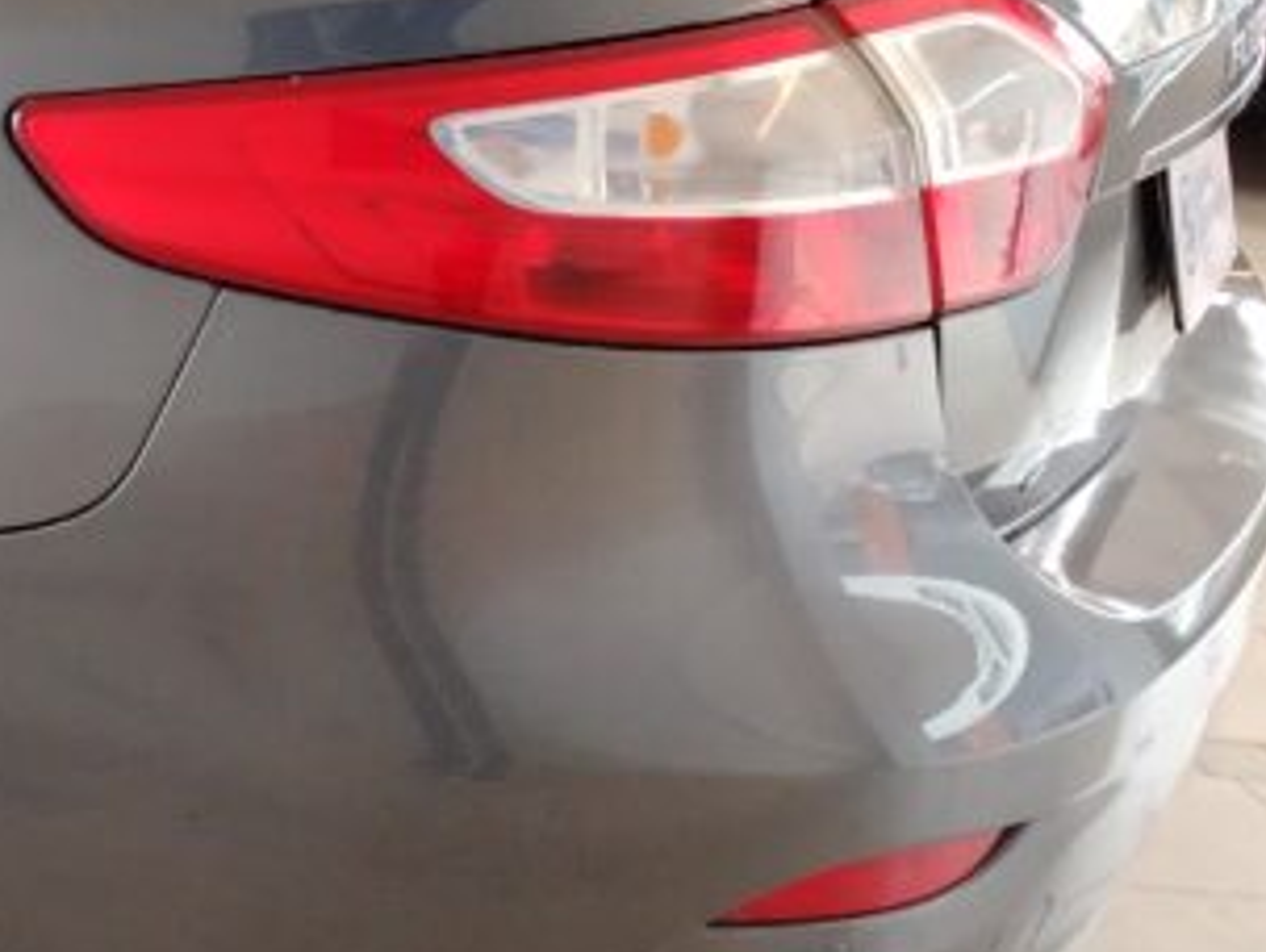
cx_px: -698
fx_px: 2966
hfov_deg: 20.3
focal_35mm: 81
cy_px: 309
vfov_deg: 18.2
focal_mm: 5.25
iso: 475
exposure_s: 1/100
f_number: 1.75
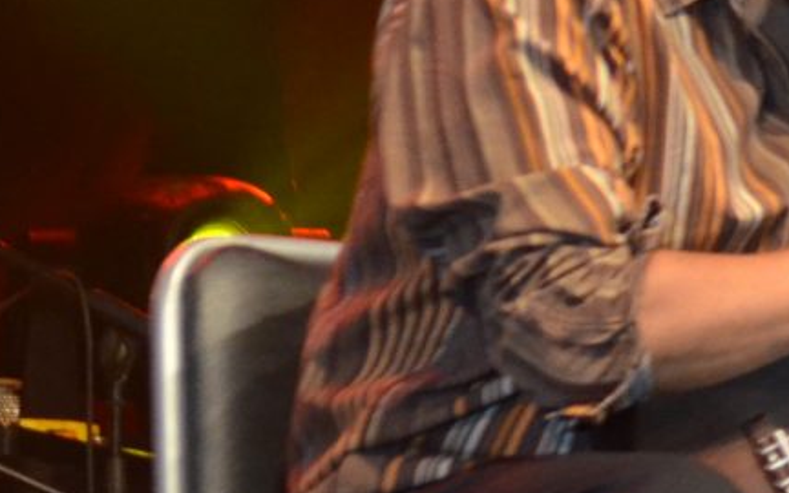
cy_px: 86
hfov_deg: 2.9
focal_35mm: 724
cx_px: 1536
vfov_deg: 1.8
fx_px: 15568
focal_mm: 100
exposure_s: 1/200
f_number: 4.5
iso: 1600
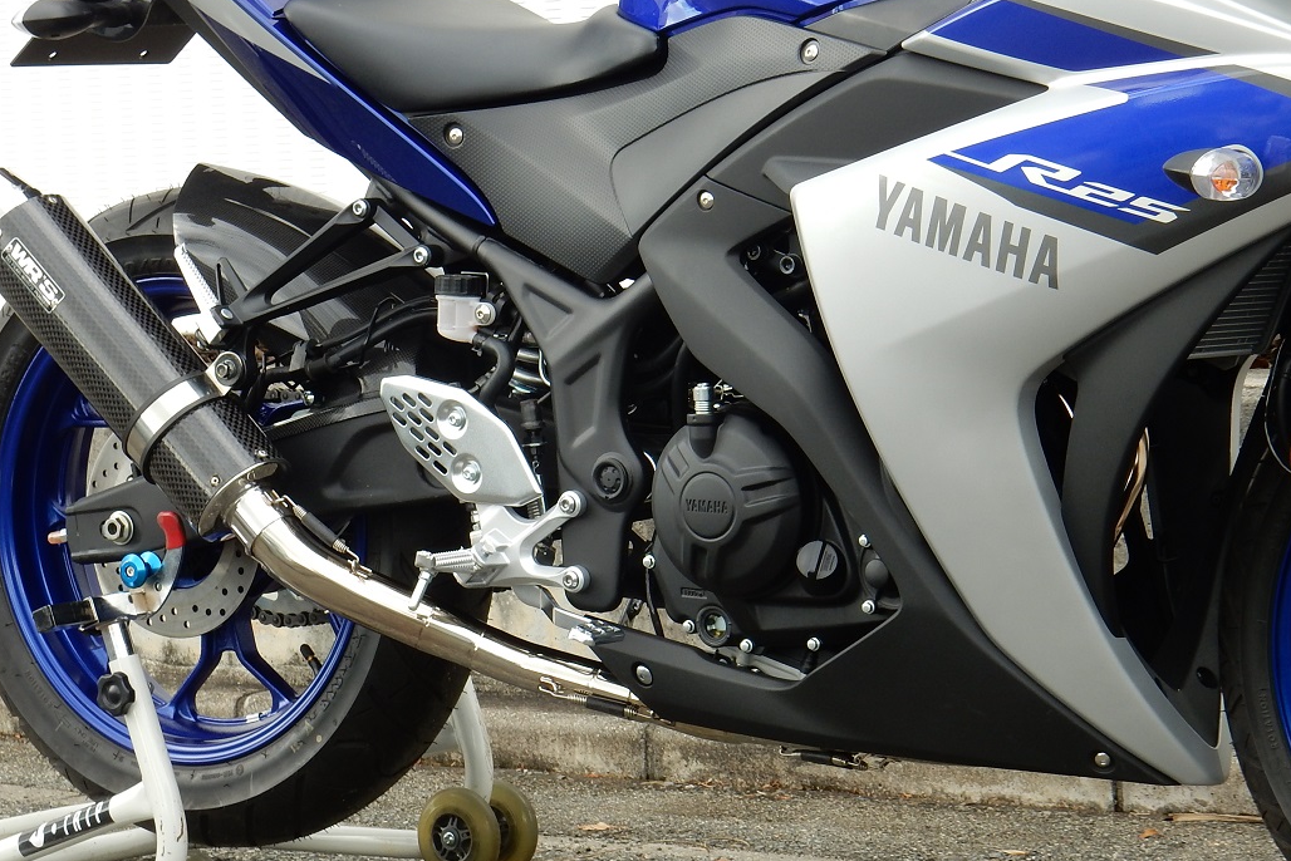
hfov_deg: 14.4
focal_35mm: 142
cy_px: 350
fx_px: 5093
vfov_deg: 9.7
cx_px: 624
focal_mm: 20.9
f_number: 5.6
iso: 125
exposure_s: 1/50
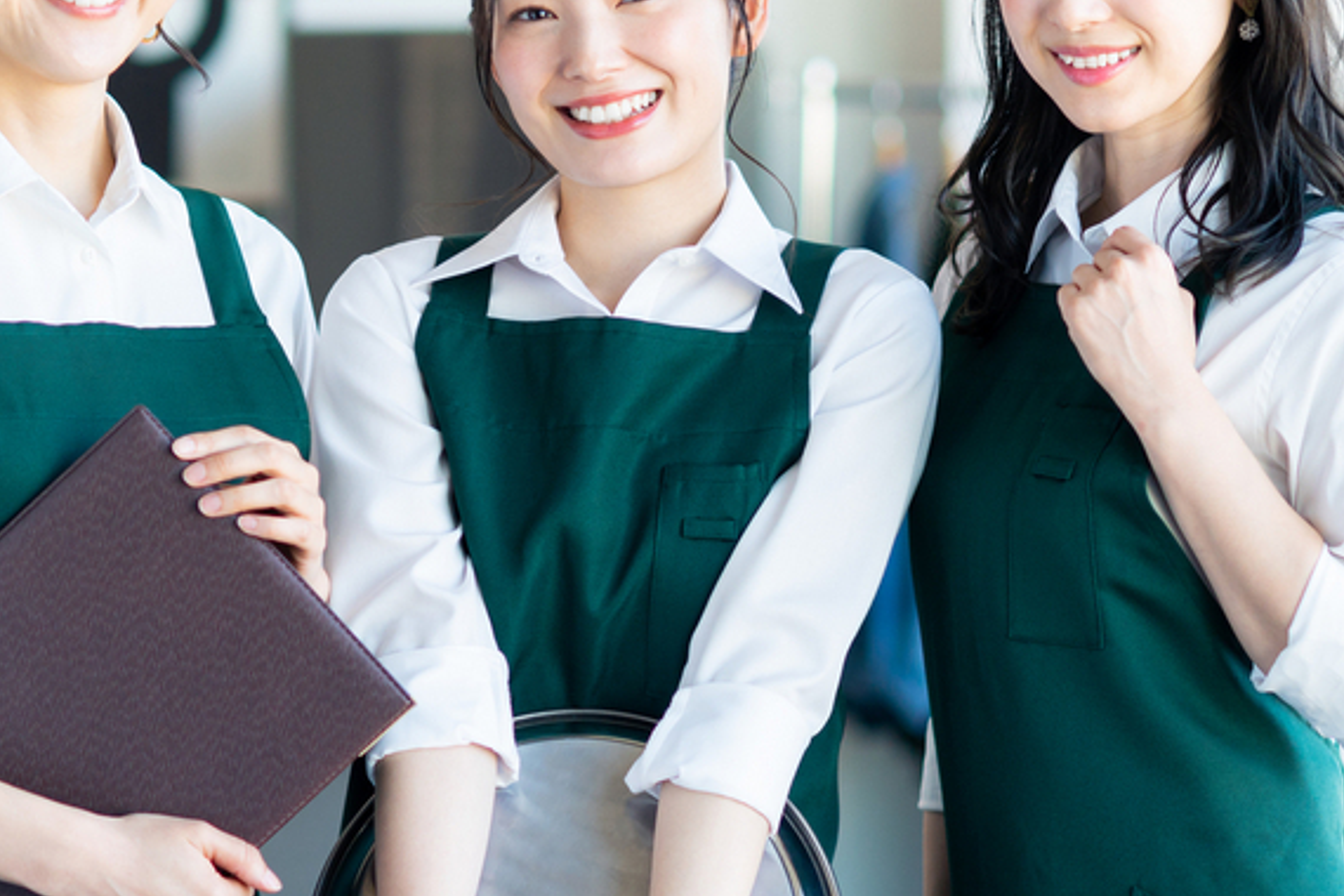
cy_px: 325
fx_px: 6682
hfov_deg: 11.5
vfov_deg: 7.7
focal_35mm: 179
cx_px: 481
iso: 320
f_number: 2.5
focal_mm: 85
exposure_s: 1/200
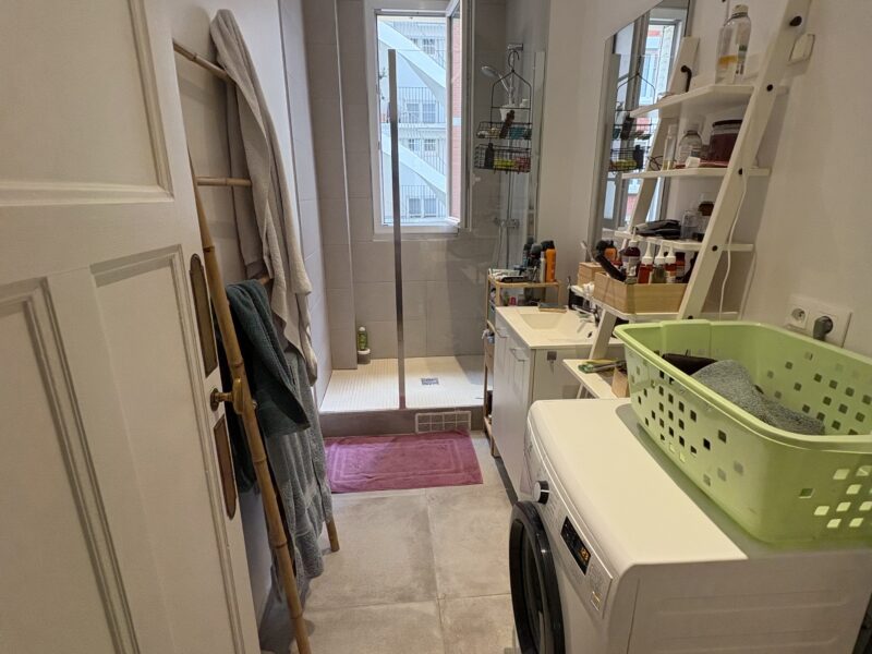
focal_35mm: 14
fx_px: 353
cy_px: 327
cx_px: 436
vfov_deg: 85.7
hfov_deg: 102.1
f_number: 2.2
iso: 200
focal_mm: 2.22
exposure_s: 1/100
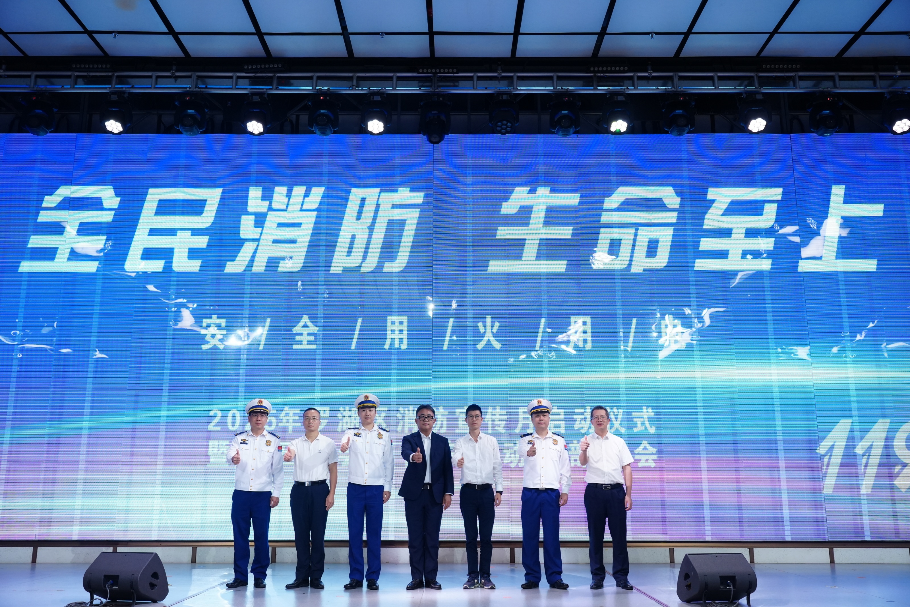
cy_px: 304
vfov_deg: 41.1
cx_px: 455
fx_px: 809
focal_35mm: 32
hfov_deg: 58.7
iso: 1600
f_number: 4.5
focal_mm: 32
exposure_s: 1/200
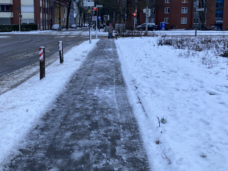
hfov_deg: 44.7
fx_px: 277
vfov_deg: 34.1
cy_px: 63
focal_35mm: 42
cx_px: 97
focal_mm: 3.99
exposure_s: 1/101
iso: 80
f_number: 1.8
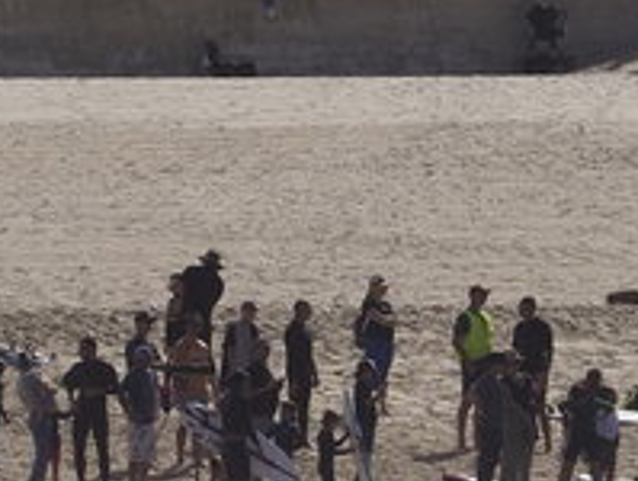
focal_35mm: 1504
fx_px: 27770
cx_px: 580
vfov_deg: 1.0
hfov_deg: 1.3
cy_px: 683
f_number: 16
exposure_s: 1/320
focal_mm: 150
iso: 200
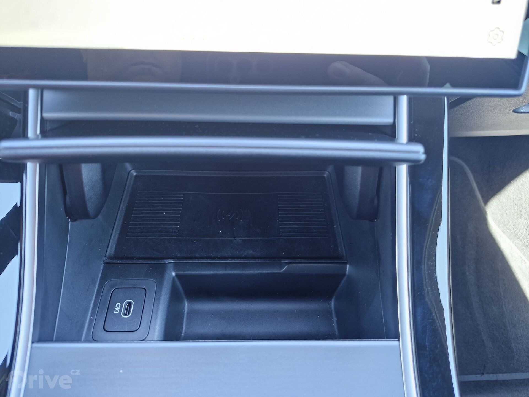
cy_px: 198
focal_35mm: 23
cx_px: 264
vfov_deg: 58.9
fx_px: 351
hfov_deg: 73.9
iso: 250
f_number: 1.8
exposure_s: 1/29
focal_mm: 5.54
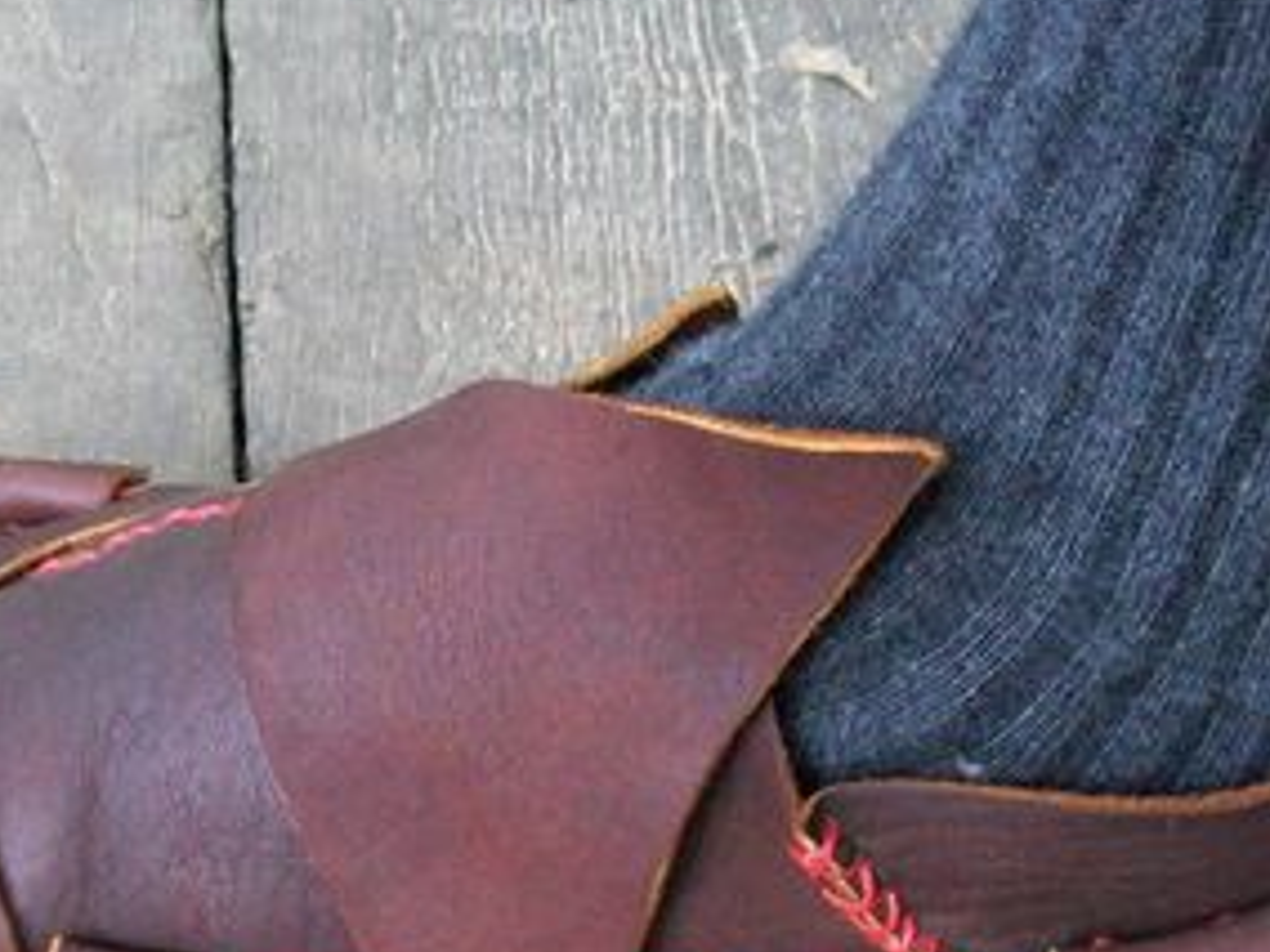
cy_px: 720
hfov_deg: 25.5
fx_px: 2788
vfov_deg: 19.2
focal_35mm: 76
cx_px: 398
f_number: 2.7
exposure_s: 1/8
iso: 200
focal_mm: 6
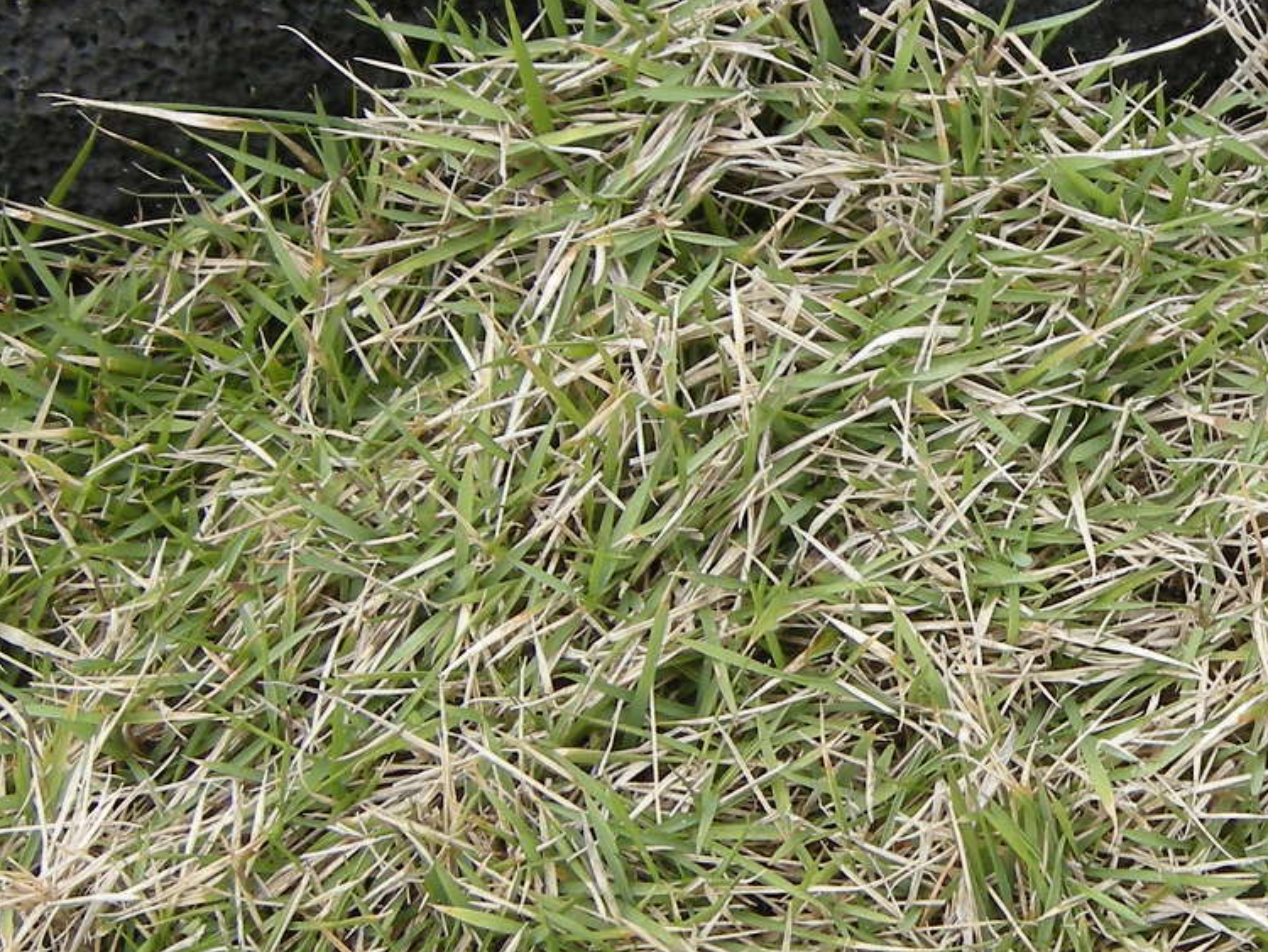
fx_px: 4104
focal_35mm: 112
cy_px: 622
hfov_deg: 17.2
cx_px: 1209
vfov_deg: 13.2
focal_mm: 7.5
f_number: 3.4
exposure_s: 1/86
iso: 64
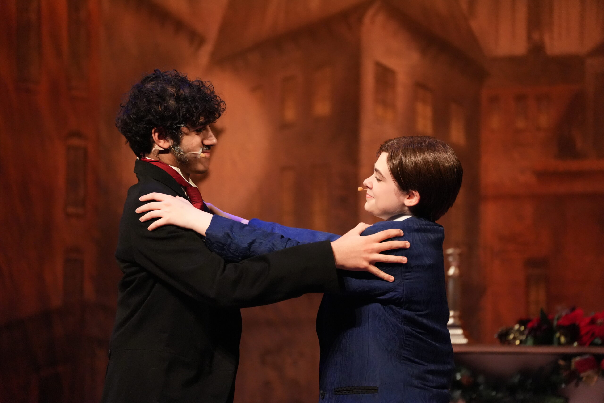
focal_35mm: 224
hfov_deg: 9.2
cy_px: 202
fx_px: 3758
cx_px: 302
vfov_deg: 6.1
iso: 10000
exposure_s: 1/250
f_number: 5.6
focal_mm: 224
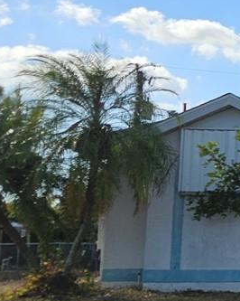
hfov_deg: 10.9
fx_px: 960
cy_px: 163
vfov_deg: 17.8
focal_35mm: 108
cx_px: 653
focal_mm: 5.4
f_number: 1.8
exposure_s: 1/2192
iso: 25
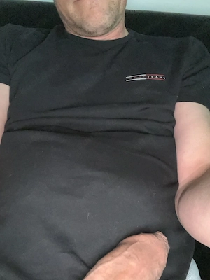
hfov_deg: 46.8
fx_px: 243
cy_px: 140
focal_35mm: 30
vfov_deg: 60.0
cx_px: 105
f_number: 2.2
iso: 2000
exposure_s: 1/18
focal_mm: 2.71
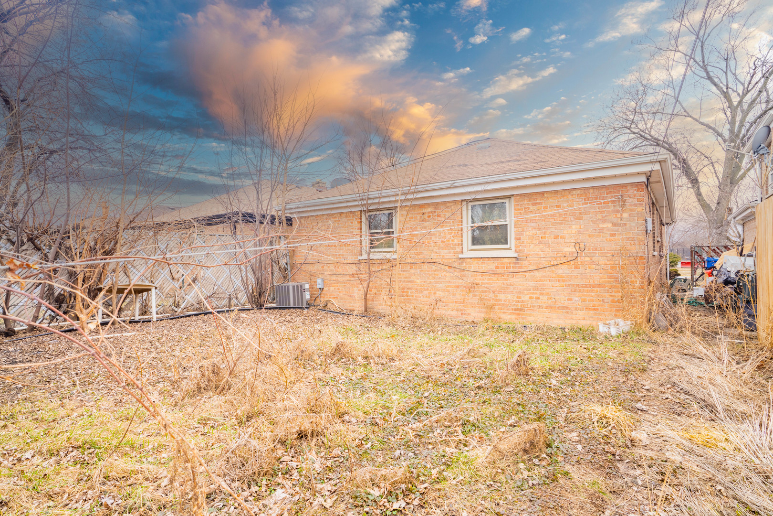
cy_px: 258
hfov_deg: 86.9
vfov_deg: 64.6
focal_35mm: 19
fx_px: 408
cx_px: 386
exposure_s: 1/400
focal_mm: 19
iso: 160
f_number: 8
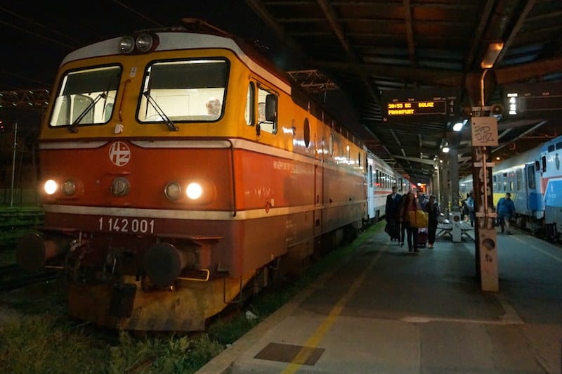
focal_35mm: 24
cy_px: 187
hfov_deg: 73.8
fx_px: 374
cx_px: 281
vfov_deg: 53.1
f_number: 3.5
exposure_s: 1/20
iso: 3200
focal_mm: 16
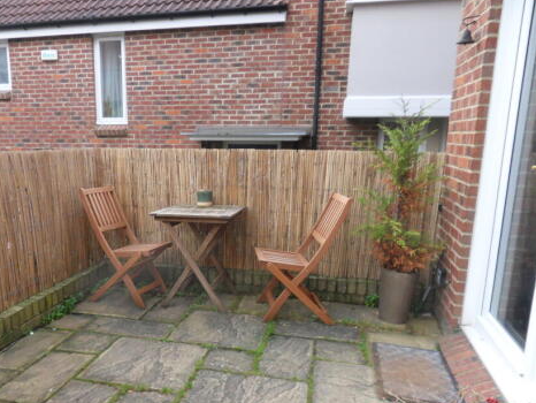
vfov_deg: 46.5
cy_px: 244
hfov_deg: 59.2
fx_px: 465
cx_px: 203
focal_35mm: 30
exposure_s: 1/45
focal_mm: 4.2
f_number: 3.3
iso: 100
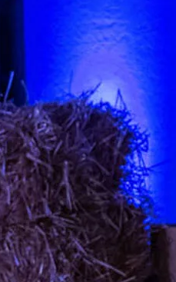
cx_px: -232
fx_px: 4917
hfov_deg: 2.0
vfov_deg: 3.3
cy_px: 367
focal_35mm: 640
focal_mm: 80
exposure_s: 1/250
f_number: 4
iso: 3200
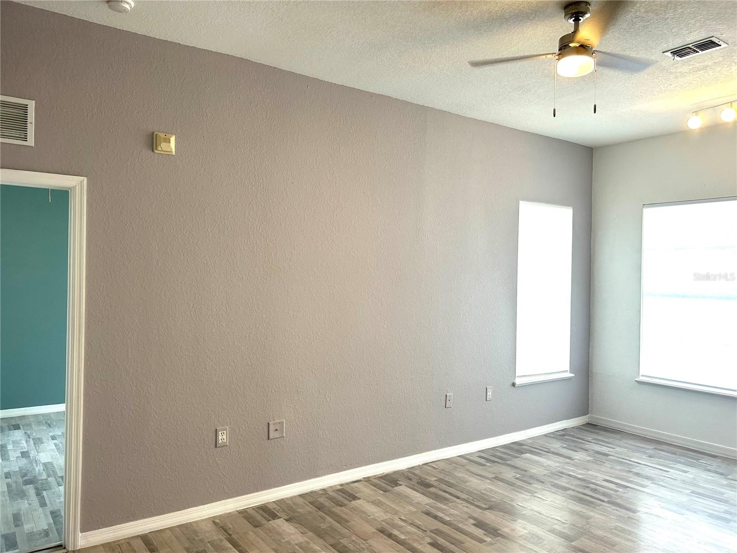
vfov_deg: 53.1
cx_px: 368
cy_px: 276
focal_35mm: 26
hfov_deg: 67.3
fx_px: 554
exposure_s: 1/120
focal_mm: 5.7
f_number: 1.5
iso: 100
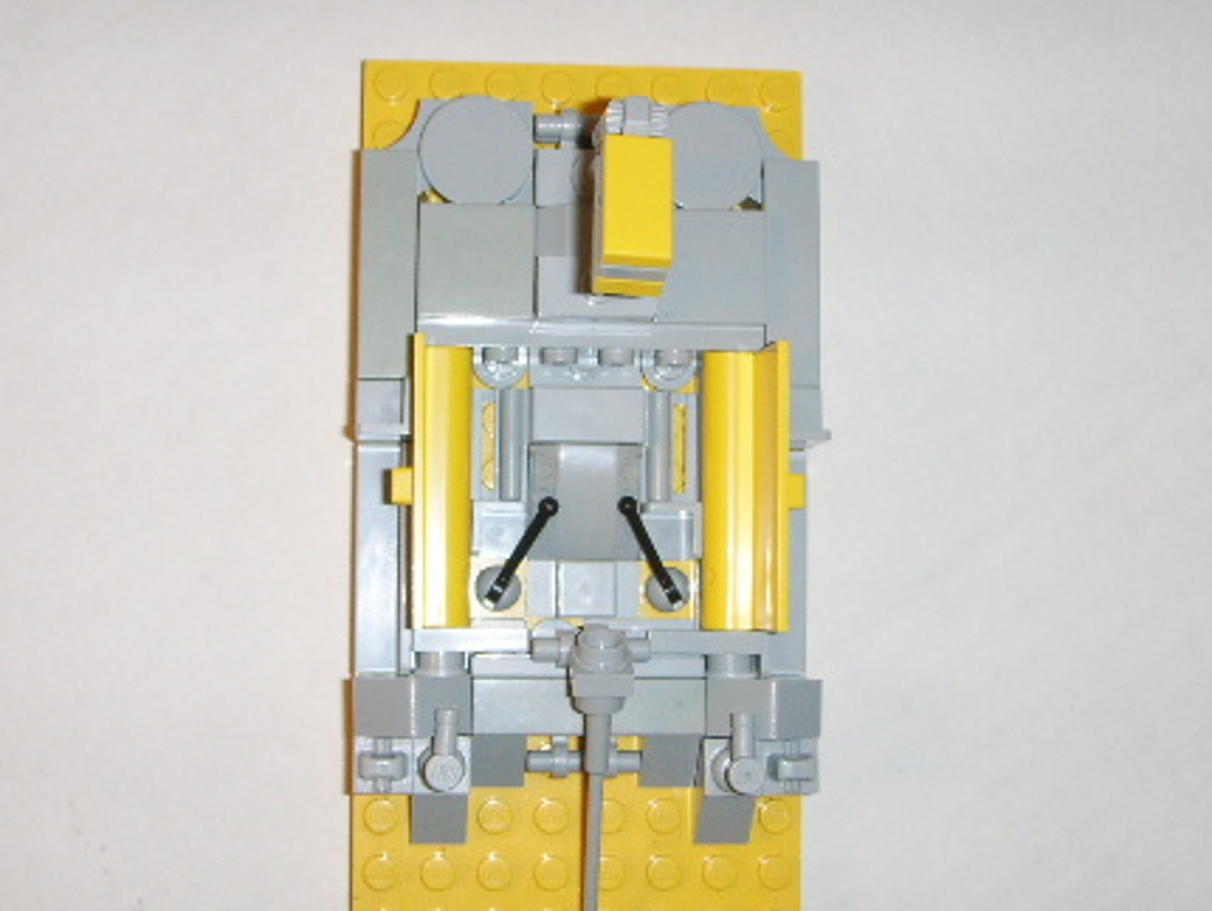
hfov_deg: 33.2
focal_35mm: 58
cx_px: 541
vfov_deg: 25.3
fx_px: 2032
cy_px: 457
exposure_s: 1/45
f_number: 3.5
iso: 100
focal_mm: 6.6
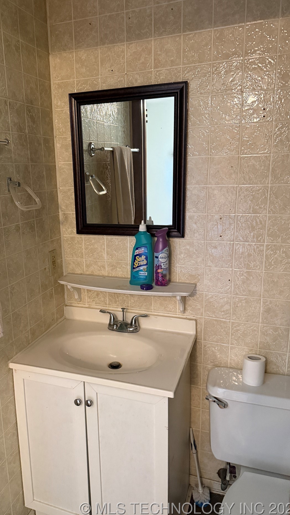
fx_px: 369
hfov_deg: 42.5
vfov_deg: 69.9
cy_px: 258
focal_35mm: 27
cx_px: 106
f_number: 1.78
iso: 800
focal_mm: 6.76
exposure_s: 1/60
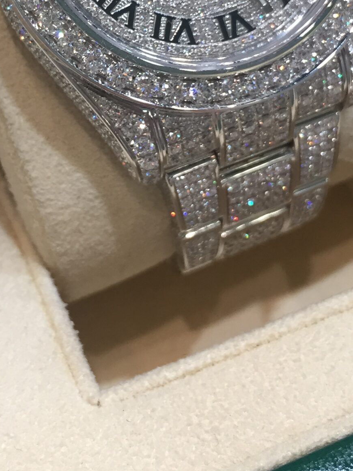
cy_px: 70
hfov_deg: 22.8
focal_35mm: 64
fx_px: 870
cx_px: 114
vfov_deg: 29.3
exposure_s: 1/33
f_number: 2.2
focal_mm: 4.15
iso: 40
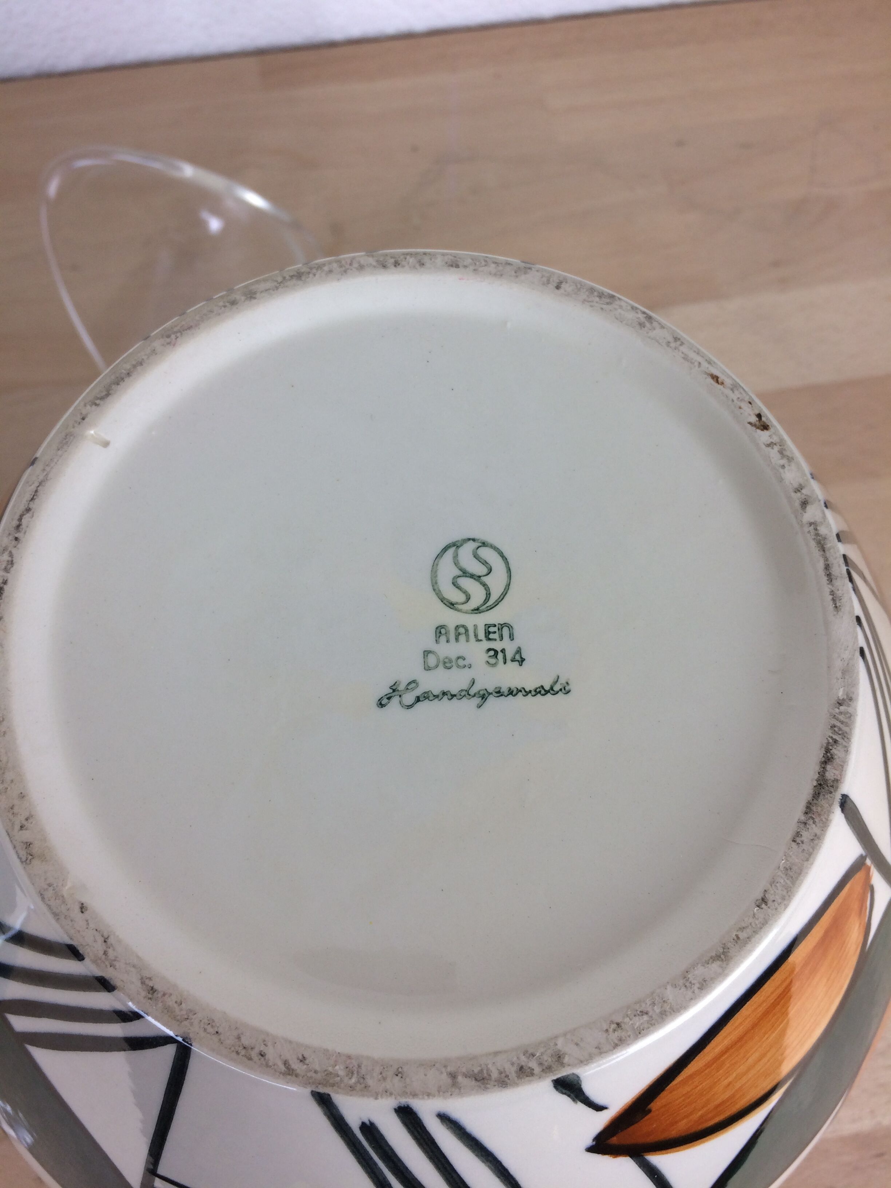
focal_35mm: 29
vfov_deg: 61.7
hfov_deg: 48.2
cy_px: 594
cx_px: 446
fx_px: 995
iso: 40
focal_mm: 4.15
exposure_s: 1/50
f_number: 2.2
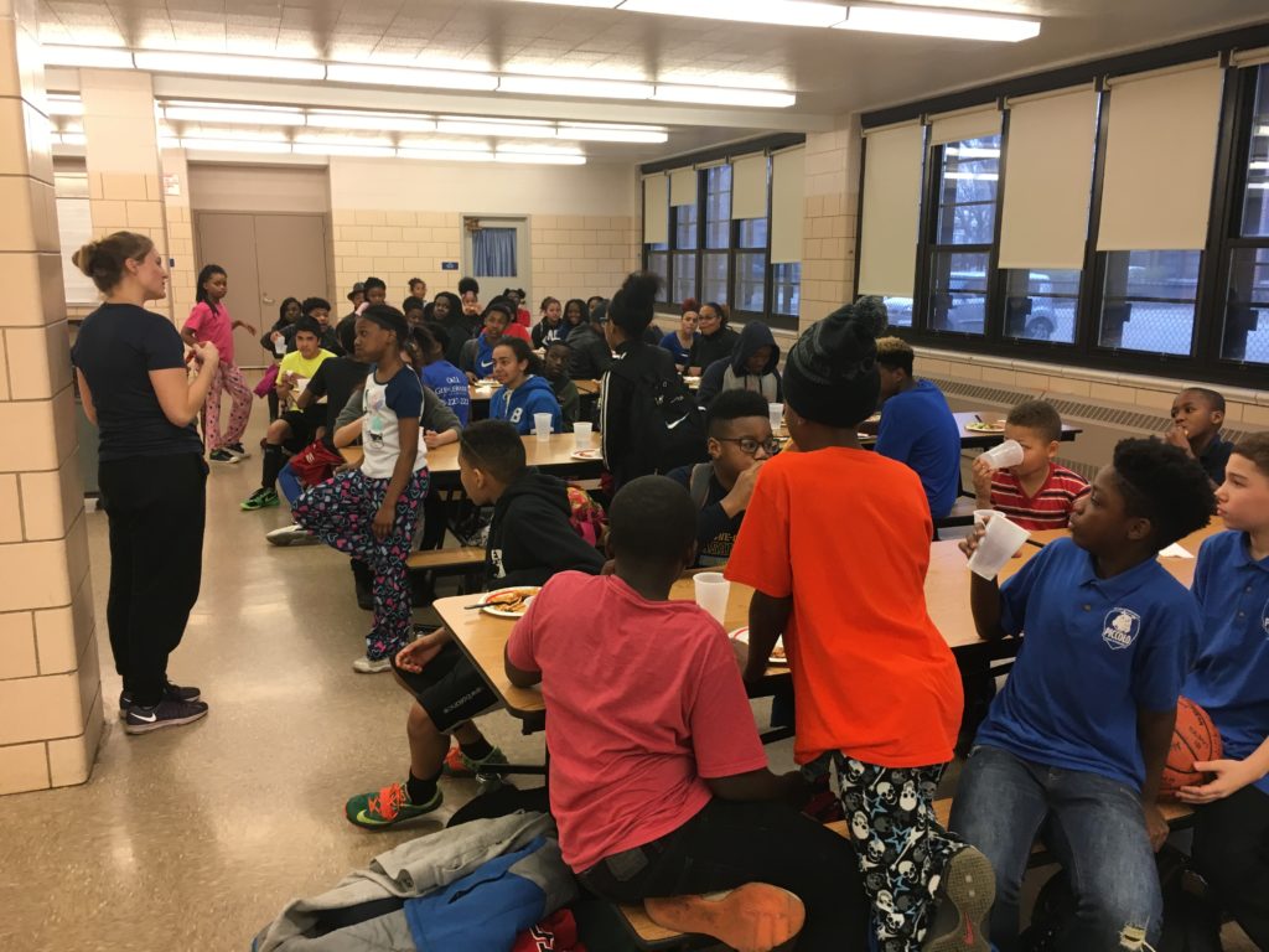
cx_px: 634
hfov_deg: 61.7
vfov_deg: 48.2
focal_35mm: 29
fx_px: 1063
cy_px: 476
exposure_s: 1/30
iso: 40
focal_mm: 4.15
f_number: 2.2
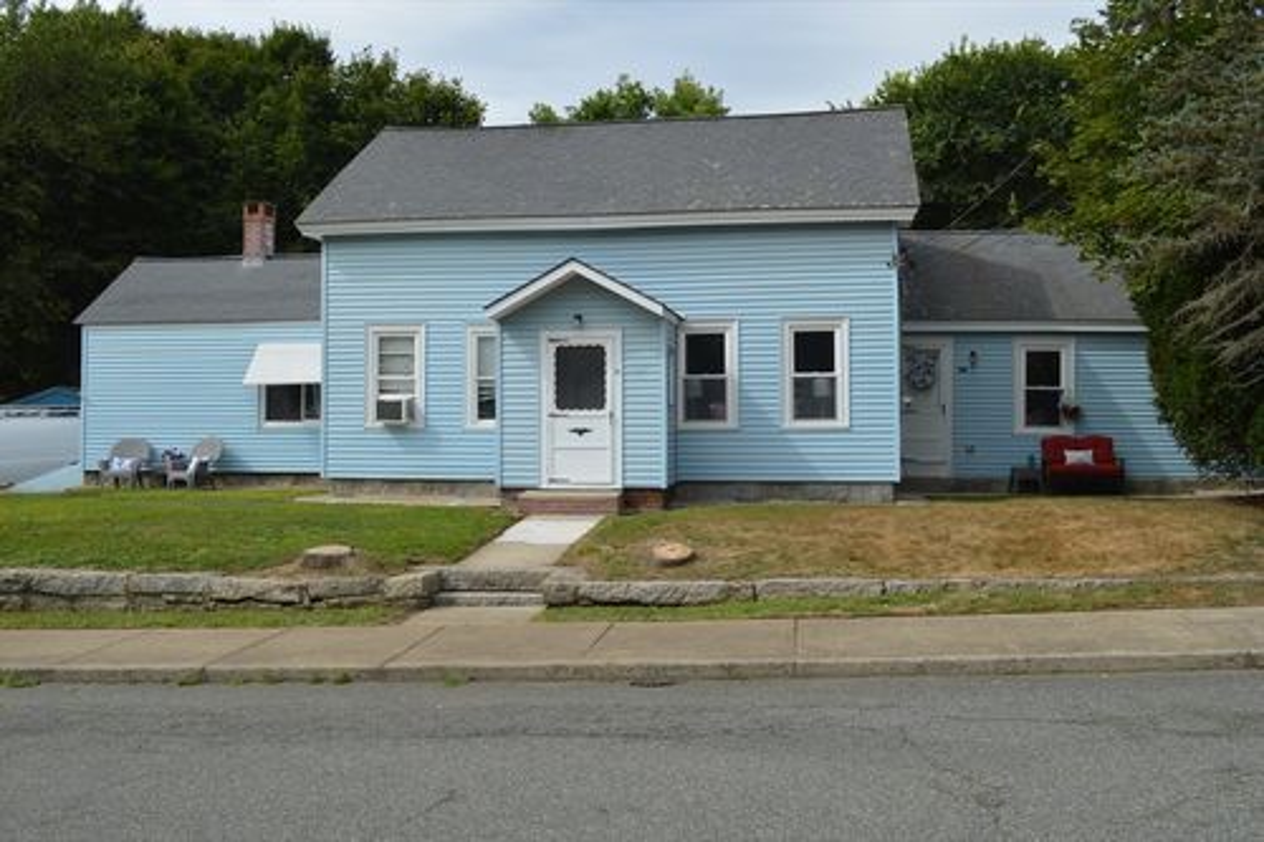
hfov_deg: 57.2
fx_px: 1158
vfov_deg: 39.9
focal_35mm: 33
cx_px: 632
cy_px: 421
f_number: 8
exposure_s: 1/250
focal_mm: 22
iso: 100
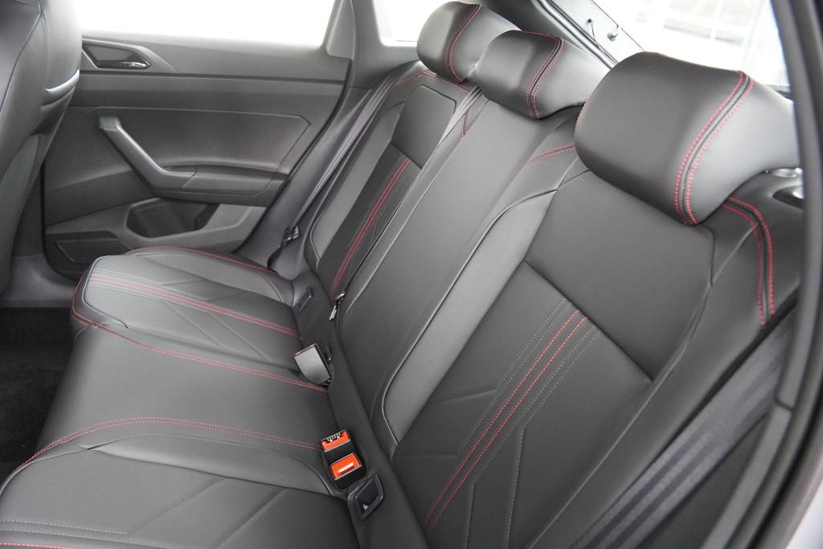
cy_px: 274
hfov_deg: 70.4
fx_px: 583
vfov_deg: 50.4
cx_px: 412
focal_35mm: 26
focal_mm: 17
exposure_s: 1/160
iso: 2000
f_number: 2.8
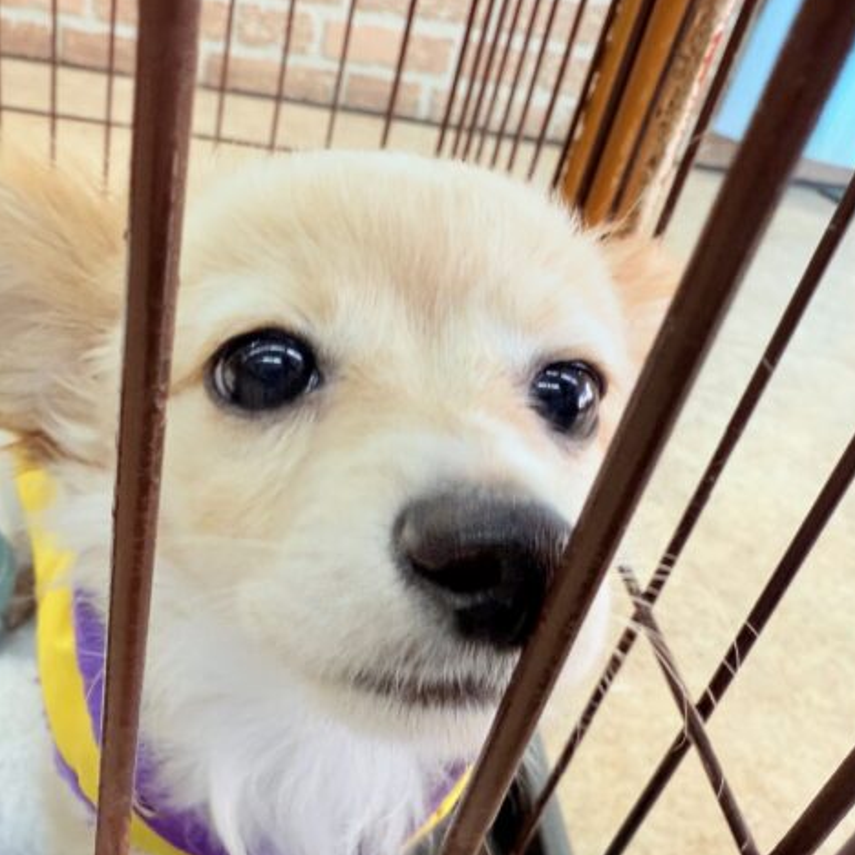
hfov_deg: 55.3
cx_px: 349
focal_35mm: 29
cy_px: 422
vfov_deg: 55.6
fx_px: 810
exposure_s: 1/100
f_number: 2.2
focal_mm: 2.22
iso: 160
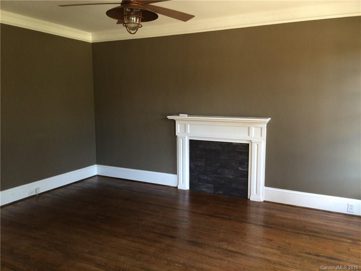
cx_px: 180
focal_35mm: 29
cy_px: 136
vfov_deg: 48.2
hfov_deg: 61.7
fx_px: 302
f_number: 2.2
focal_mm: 4.15
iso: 125
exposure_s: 1/30
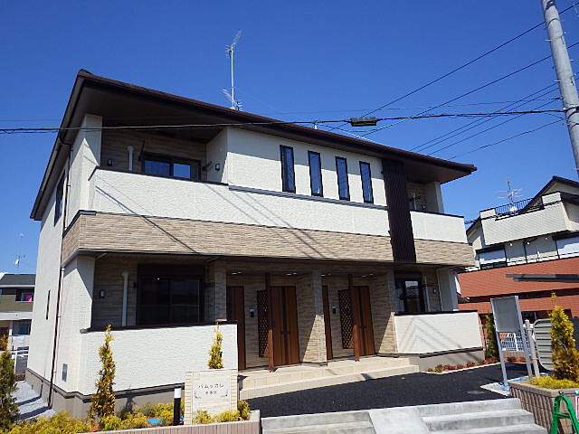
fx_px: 418
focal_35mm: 25
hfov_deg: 69.4
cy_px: 217
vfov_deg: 54.9
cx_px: 290
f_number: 7.9
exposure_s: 1/250
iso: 125
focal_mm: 4.5
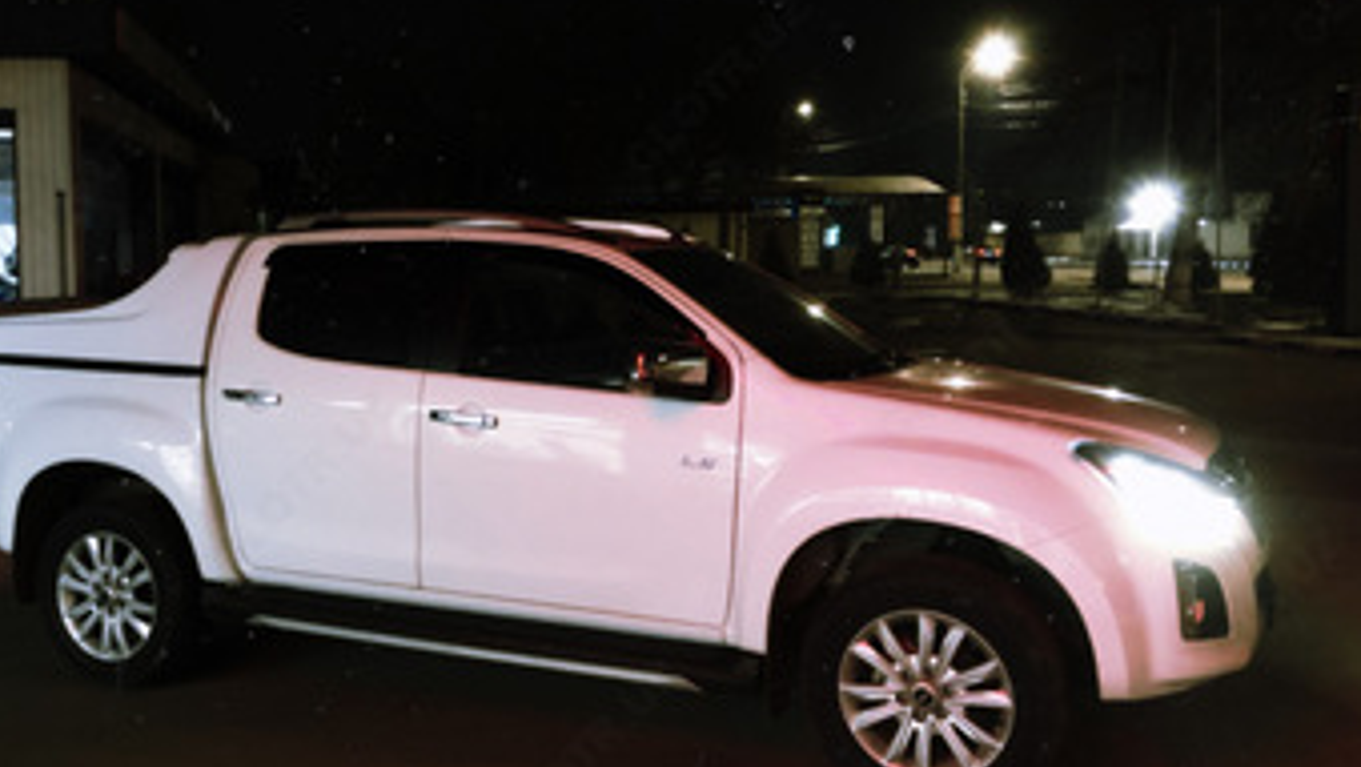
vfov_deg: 32.9
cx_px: 566
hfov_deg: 55.0
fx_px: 1300
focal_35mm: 36
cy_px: 349
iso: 125
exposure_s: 1/4
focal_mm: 4
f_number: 1.8
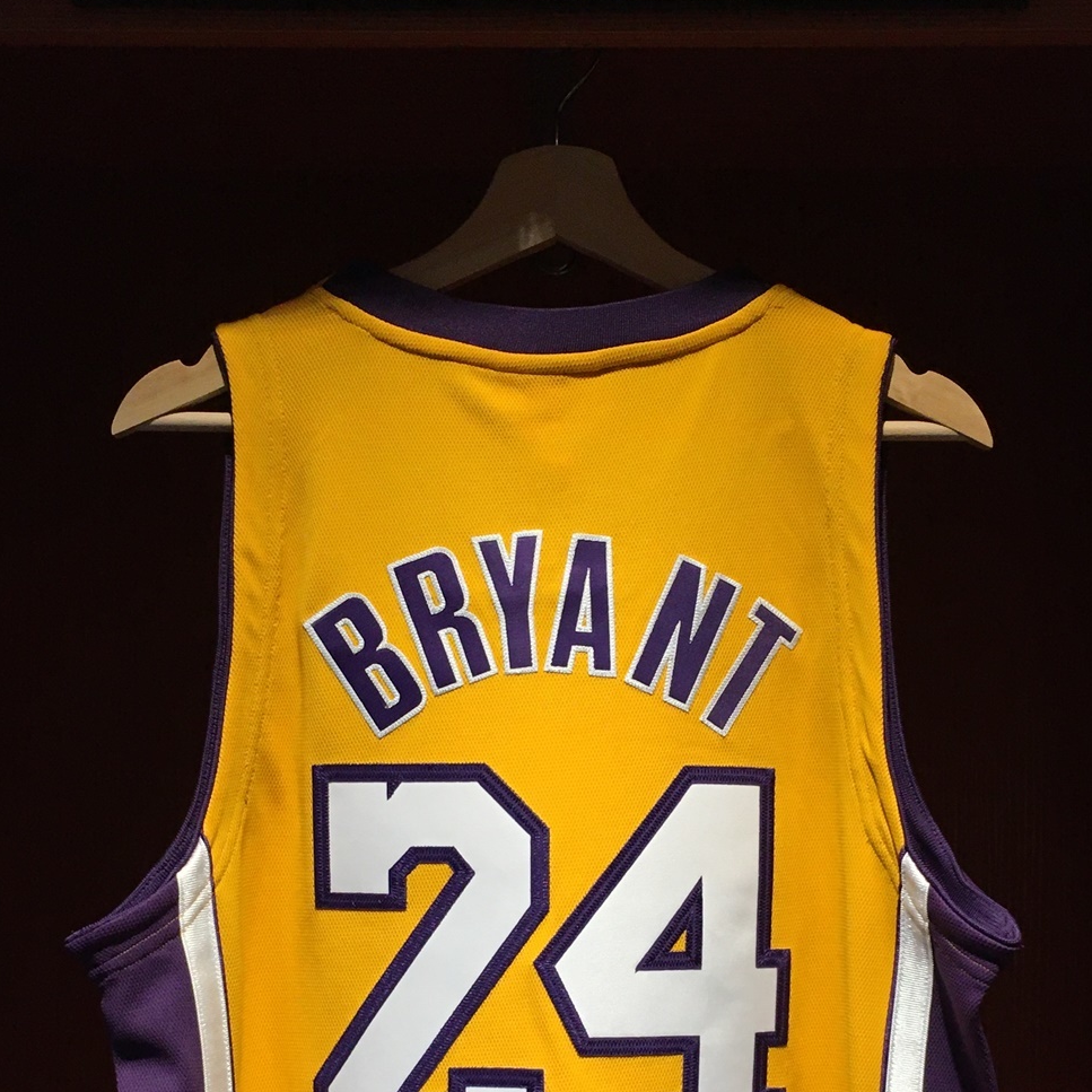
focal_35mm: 53
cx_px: 570
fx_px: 1892
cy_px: 814
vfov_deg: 31.6
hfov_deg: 32.2
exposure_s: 1/30
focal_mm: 4.15
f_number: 2.2
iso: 40
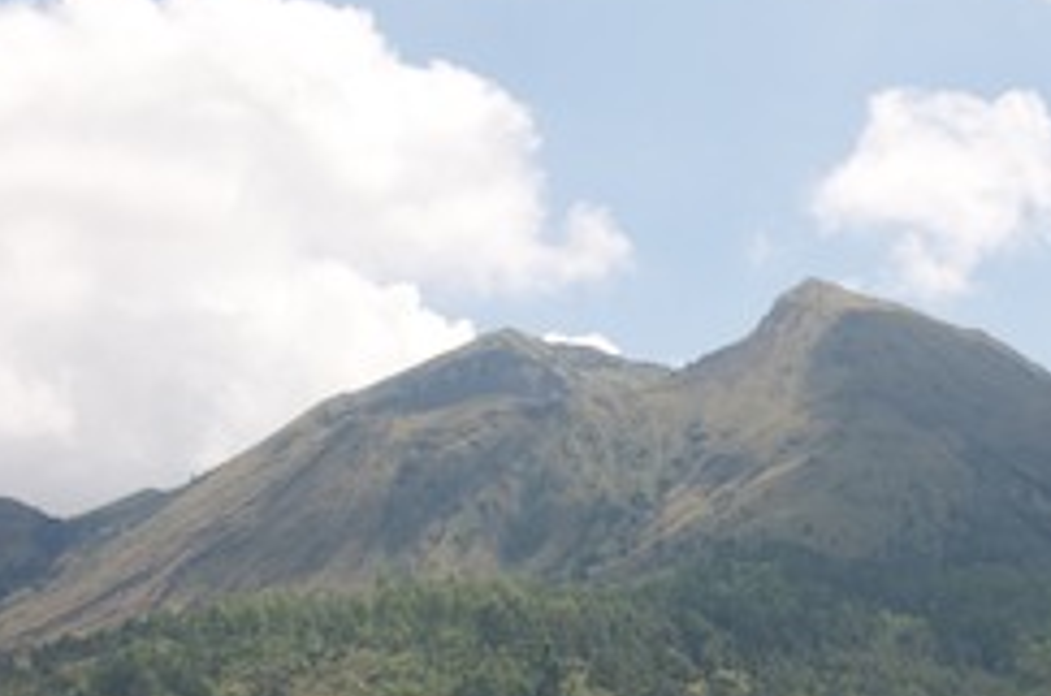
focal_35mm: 111
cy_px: 657
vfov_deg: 12.2
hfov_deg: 18.2
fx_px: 3234
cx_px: 895
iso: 320
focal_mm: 30
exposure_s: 1/500
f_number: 11
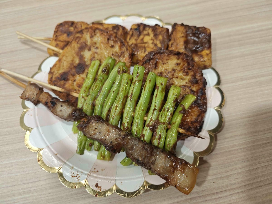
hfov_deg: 73.9
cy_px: 102
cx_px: 136
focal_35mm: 23
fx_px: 181
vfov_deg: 58.9
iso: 320
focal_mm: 8.72
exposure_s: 1/60
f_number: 2
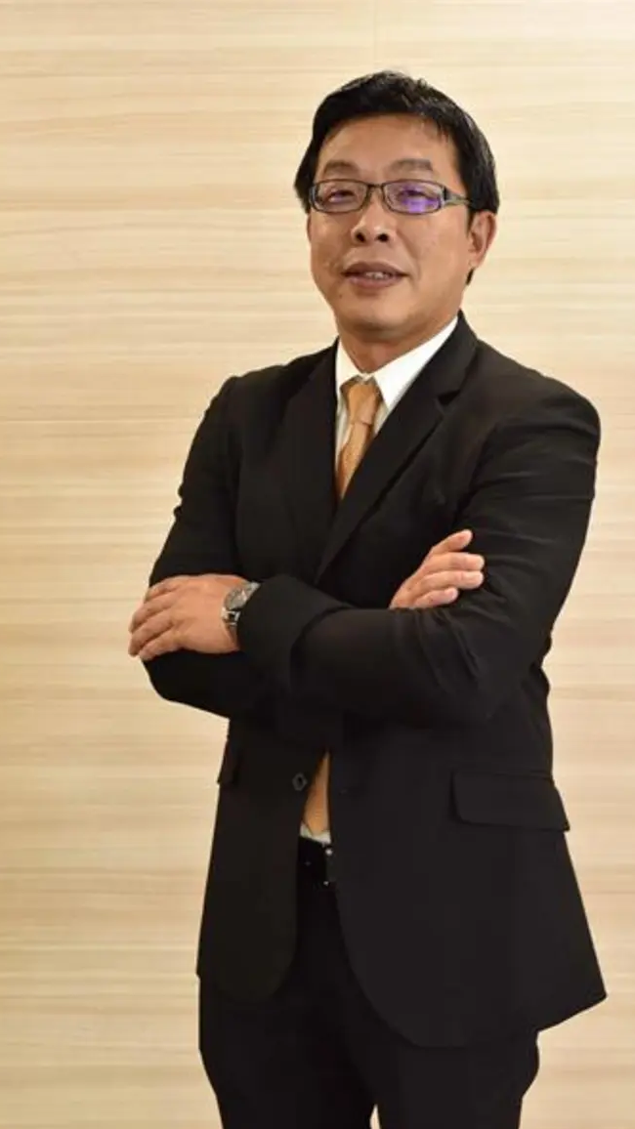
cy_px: 569
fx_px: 1587
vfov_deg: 39.2
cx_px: 357
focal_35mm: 53
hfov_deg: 22.6
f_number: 8
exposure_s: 1/13
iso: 2000
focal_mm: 50
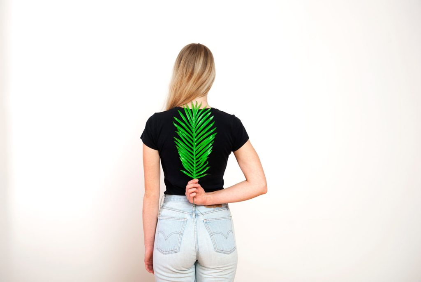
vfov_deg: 29.9
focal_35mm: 45
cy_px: 141
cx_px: 210
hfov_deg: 43.6
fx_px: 527
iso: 50
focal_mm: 45
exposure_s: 1/160
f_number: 5.6
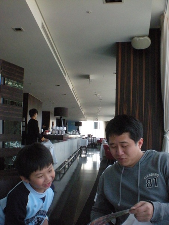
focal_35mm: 38
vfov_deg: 49.0
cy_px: 112
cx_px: 84
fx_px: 247
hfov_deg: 37.7
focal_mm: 6.3
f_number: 4.6
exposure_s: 1/268
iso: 800
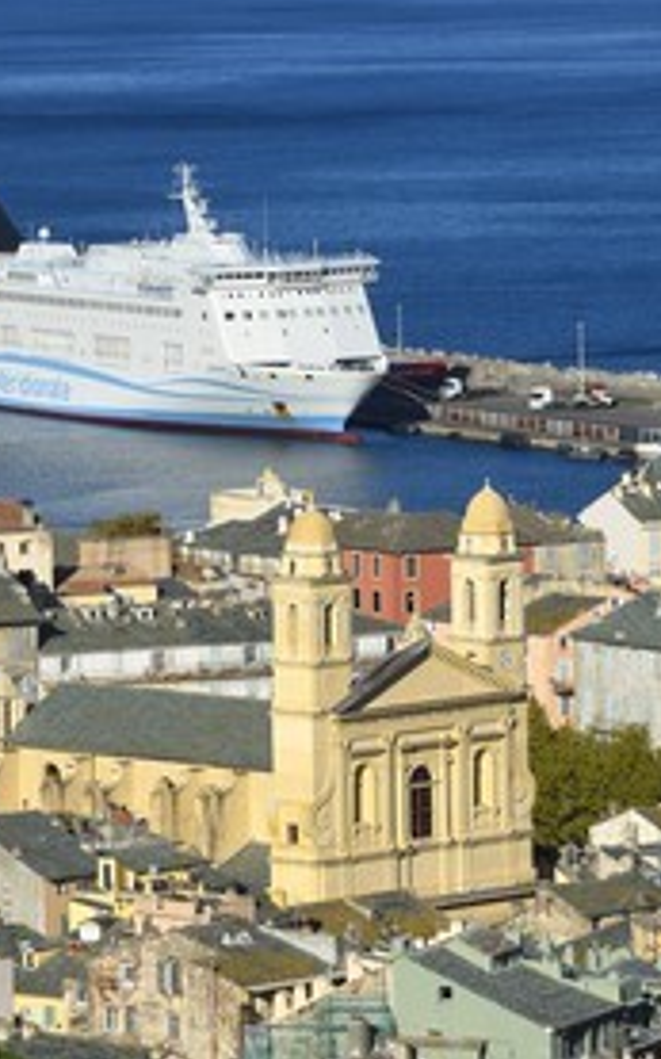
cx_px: 76
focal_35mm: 263
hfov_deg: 5.0
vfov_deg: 8.0
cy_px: 528
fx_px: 7584
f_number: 16
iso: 200
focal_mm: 170
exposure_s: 1/320
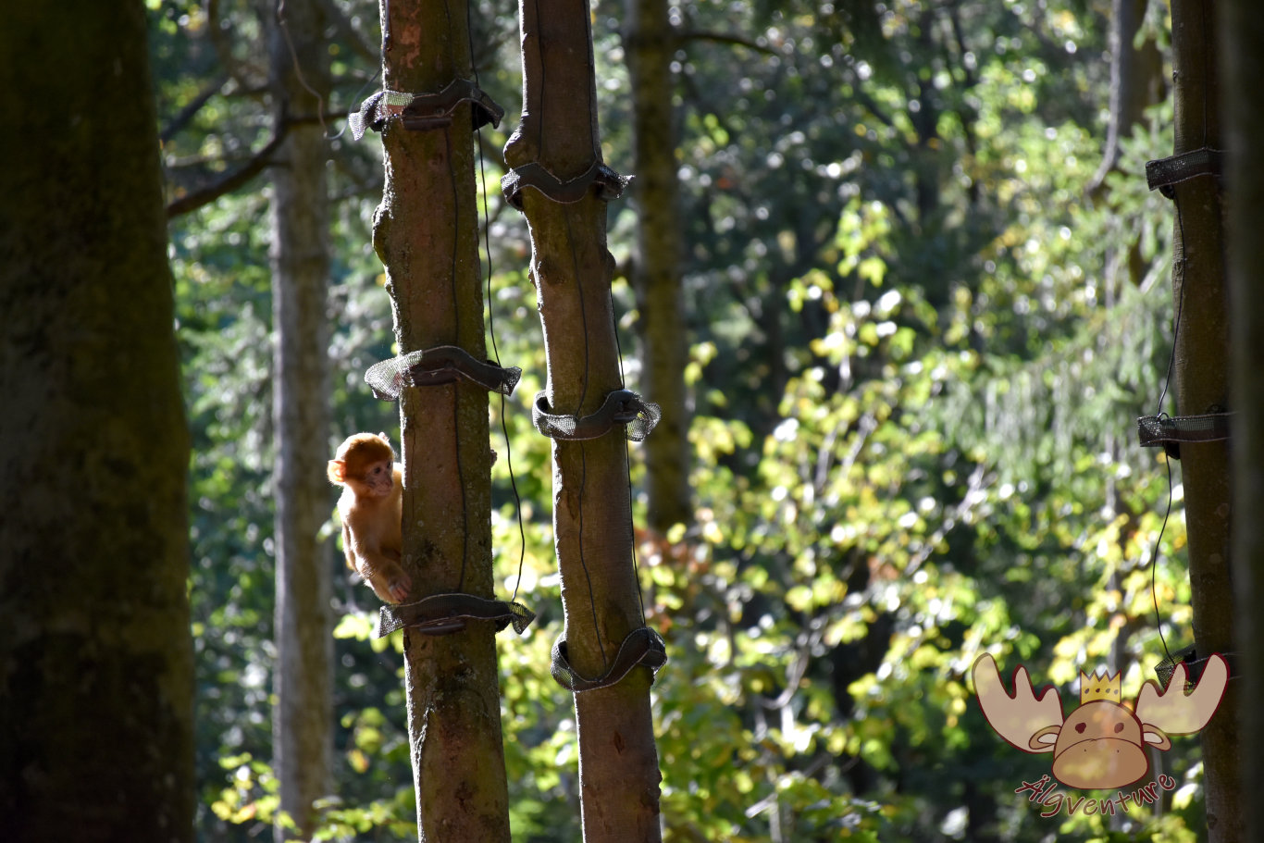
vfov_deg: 6.5
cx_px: 632
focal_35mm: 210
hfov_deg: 9.8
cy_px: 422
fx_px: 7374
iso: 800
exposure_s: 1/500
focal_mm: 140
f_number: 5.6
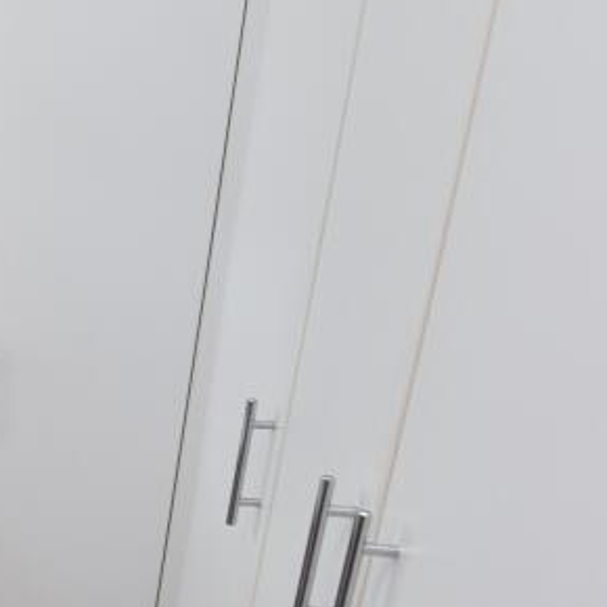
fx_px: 982
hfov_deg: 26.9
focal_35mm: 50
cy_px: 562
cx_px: -247
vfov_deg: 32.4
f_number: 5
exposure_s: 1/100
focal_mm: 11
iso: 100
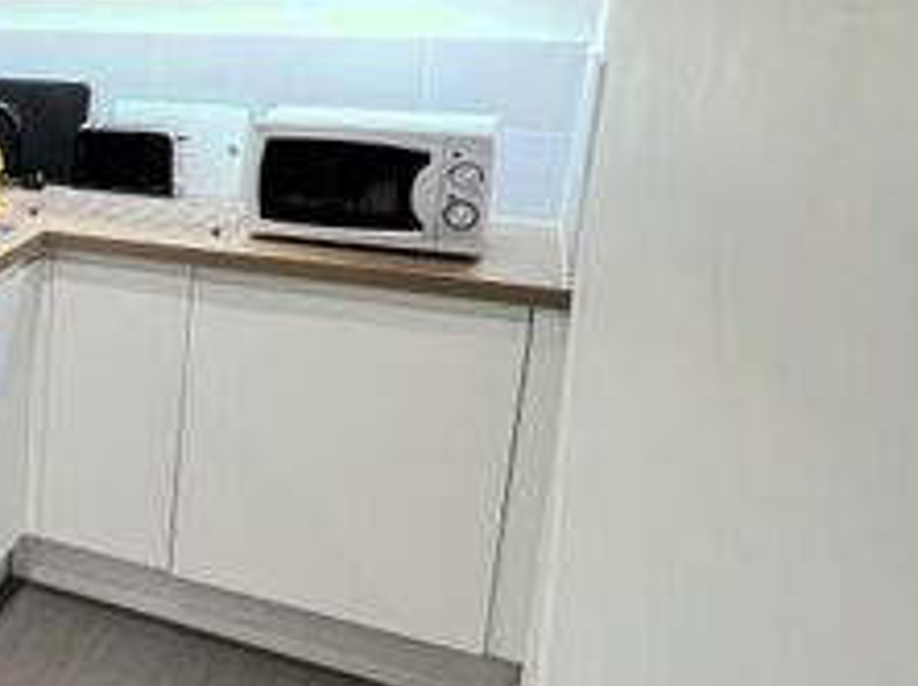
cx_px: -261
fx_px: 1086
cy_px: 225
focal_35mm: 41
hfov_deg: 33.8
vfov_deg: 34.7
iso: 160
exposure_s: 1/50
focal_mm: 1.57
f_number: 1.8
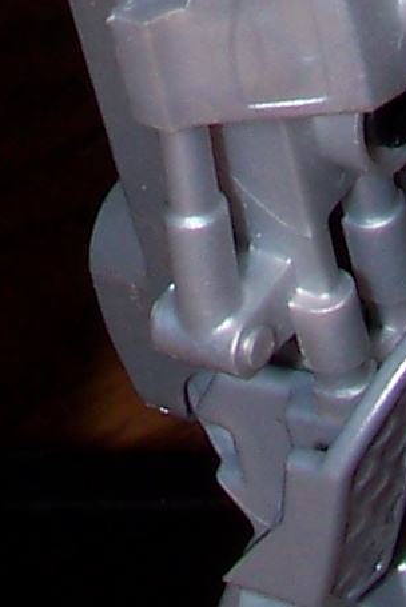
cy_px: -812
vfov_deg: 7.1
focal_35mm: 275
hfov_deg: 5.0
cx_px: -77
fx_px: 4645
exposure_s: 1/125
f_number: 5.6
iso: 64
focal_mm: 5.85
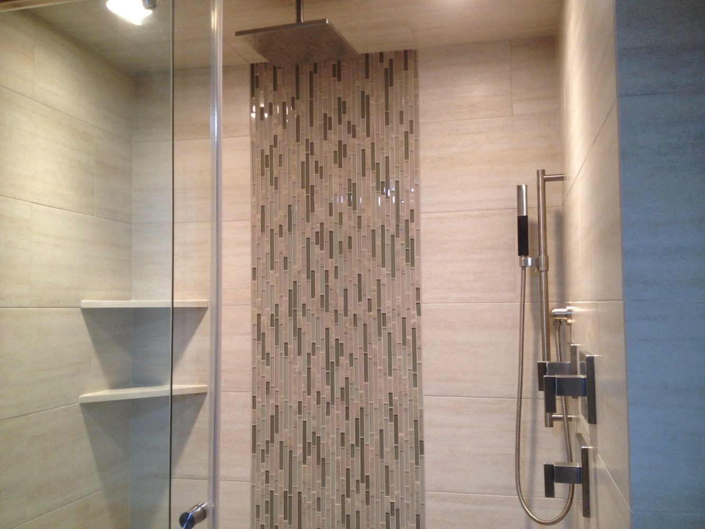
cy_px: 264
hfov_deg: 52.6
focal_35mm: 35
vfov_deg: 40.7
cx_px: 352
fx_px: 713
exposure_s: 1/20
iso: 100
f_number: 2.4
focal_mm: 4.28
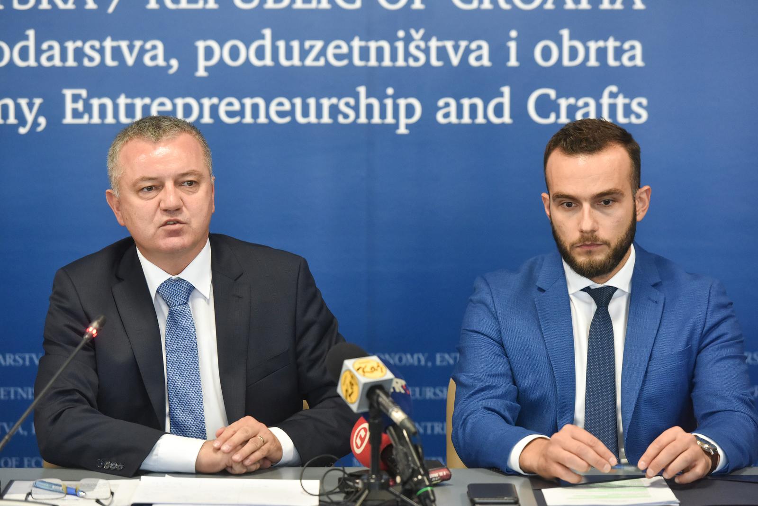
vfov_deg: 9.2
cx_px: 379
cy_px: 253
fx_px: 3159
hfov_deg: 13.7
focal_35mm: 150
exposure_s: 1/200
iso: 2500
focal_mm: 150
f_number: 4
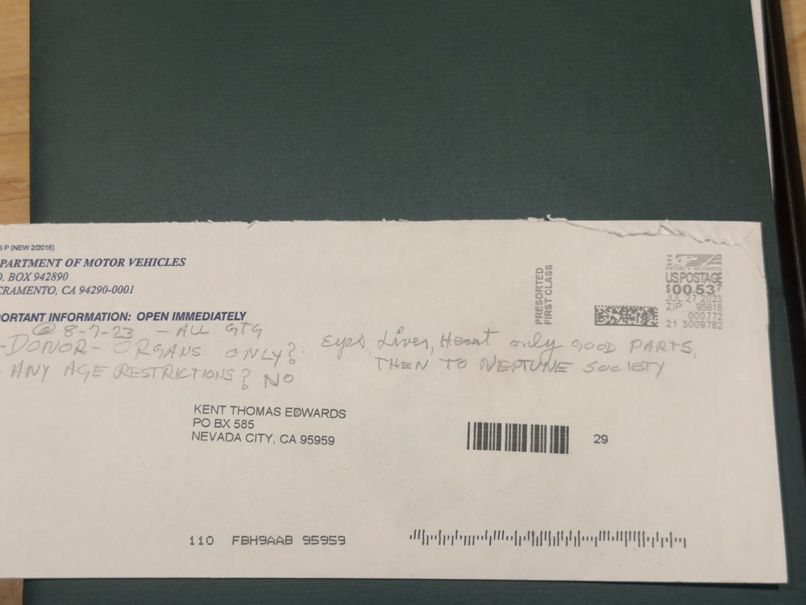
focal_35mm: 53
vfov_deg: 27.5
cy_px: 307
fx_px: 1234
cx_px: 372
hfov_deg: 36.2
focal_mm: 6.76
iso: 64
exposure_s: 1/60
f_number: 1.78
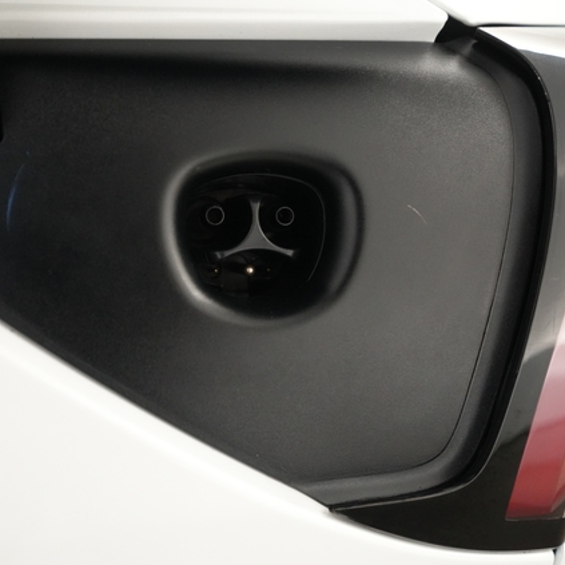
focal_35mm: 36
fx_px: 665
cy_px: 283
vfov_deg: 46.0
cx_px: 204
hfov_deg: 45.6
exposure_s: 1/160
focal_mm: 28
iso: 6400
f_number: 4
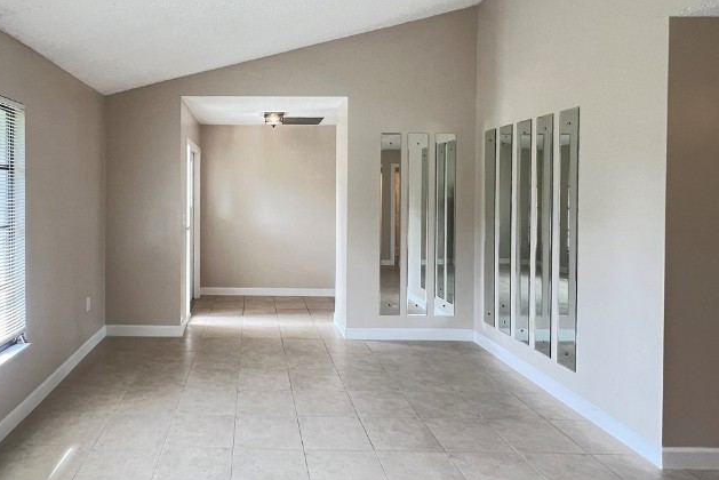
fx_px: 440
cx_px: 243
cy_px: 199
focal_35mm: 22
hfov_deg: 76.2
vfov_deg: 57.0
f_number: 1.8
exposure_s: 1/60
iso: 160
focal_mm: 1.57
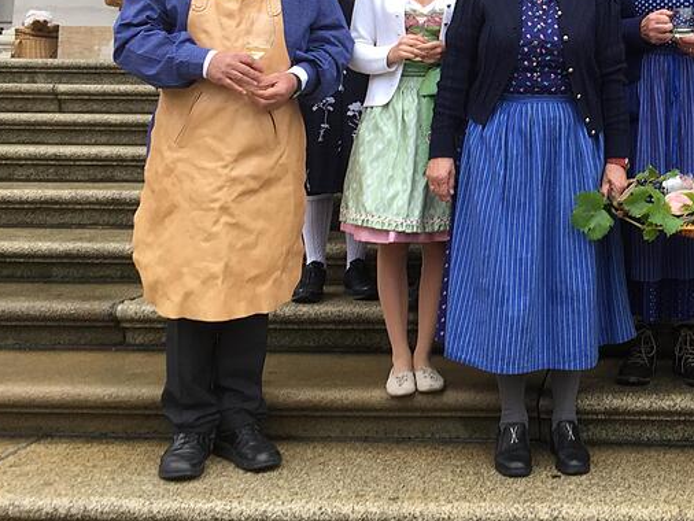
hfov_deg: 32.9
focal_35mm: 55
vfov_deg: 25.6
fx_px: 1103
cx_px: 639
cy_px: 37
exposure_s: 1/100
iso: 32
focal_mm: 4.15
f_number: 2.2
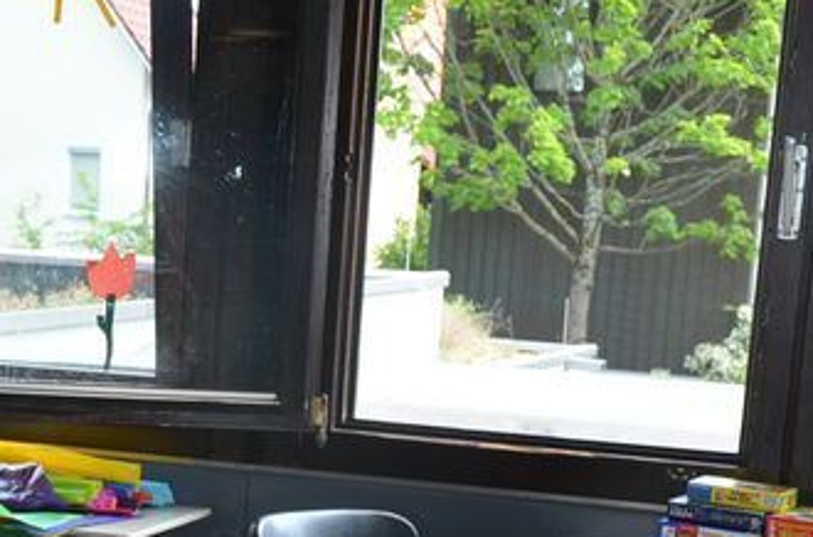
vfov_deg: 13.2
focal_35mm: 100
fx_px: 2252
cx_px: 47
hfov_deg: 20.0
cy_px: 672
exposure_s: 1/60
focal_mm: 22
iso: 100
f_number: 3.8
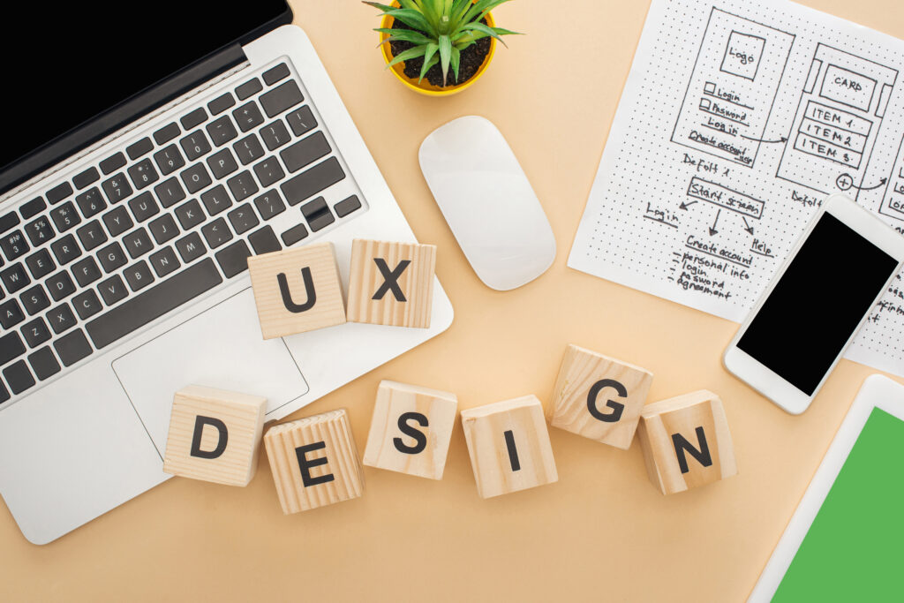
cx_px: 452
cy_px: 302
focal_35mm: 50
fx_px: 1256
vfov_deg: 27.0
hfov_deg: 39.6
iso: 250
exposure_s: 1/160
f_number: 9
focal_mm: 50
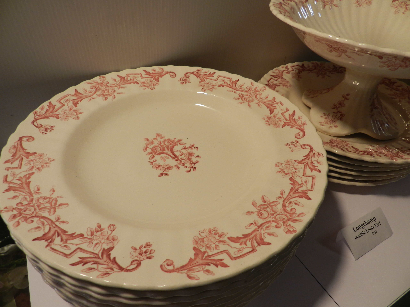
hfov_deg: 73.9
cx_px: 205
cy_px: 154
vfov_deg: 58.9
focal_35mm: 23
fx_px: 272
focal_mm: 4
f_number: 3.4
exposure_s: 1/50
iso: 160
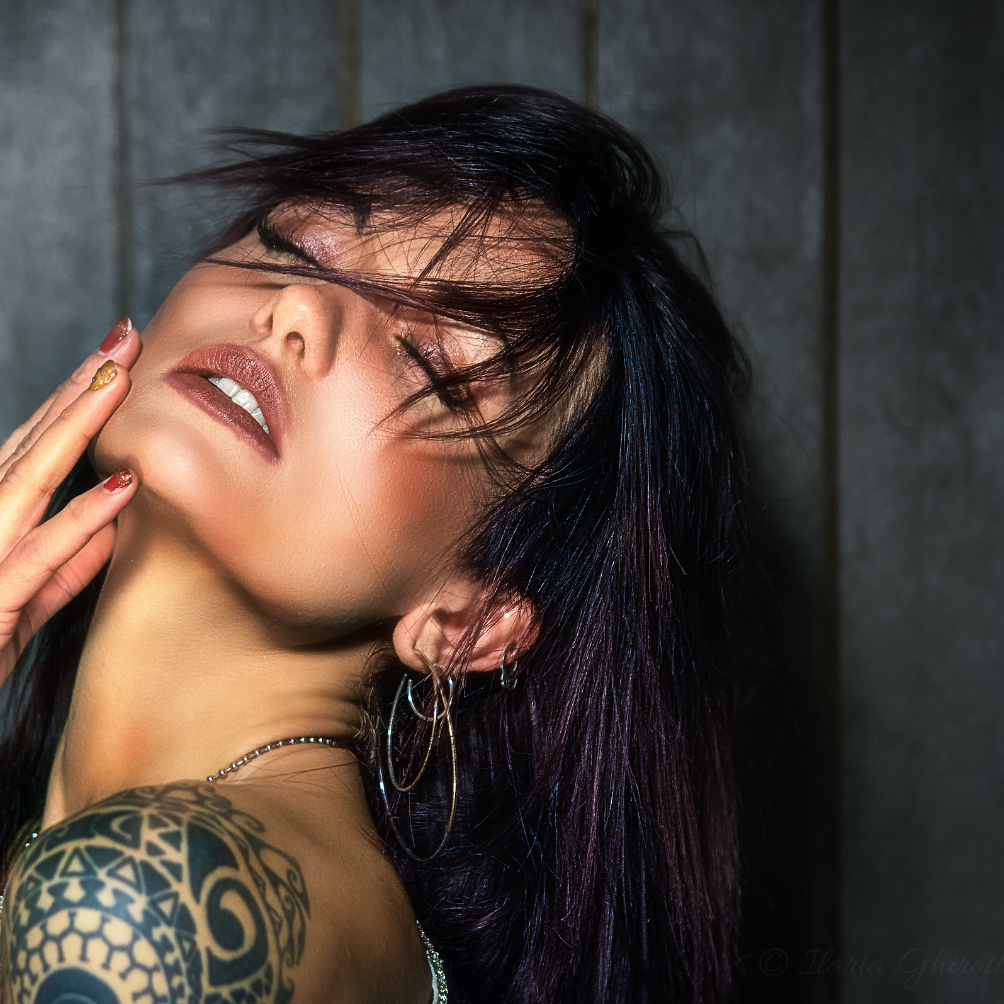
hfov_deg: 8.3
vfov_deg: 8.3
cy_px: 503
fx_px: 6924
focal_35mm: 211
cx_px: 297
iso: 800
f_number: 2.8
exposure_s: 1/160
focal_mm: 110
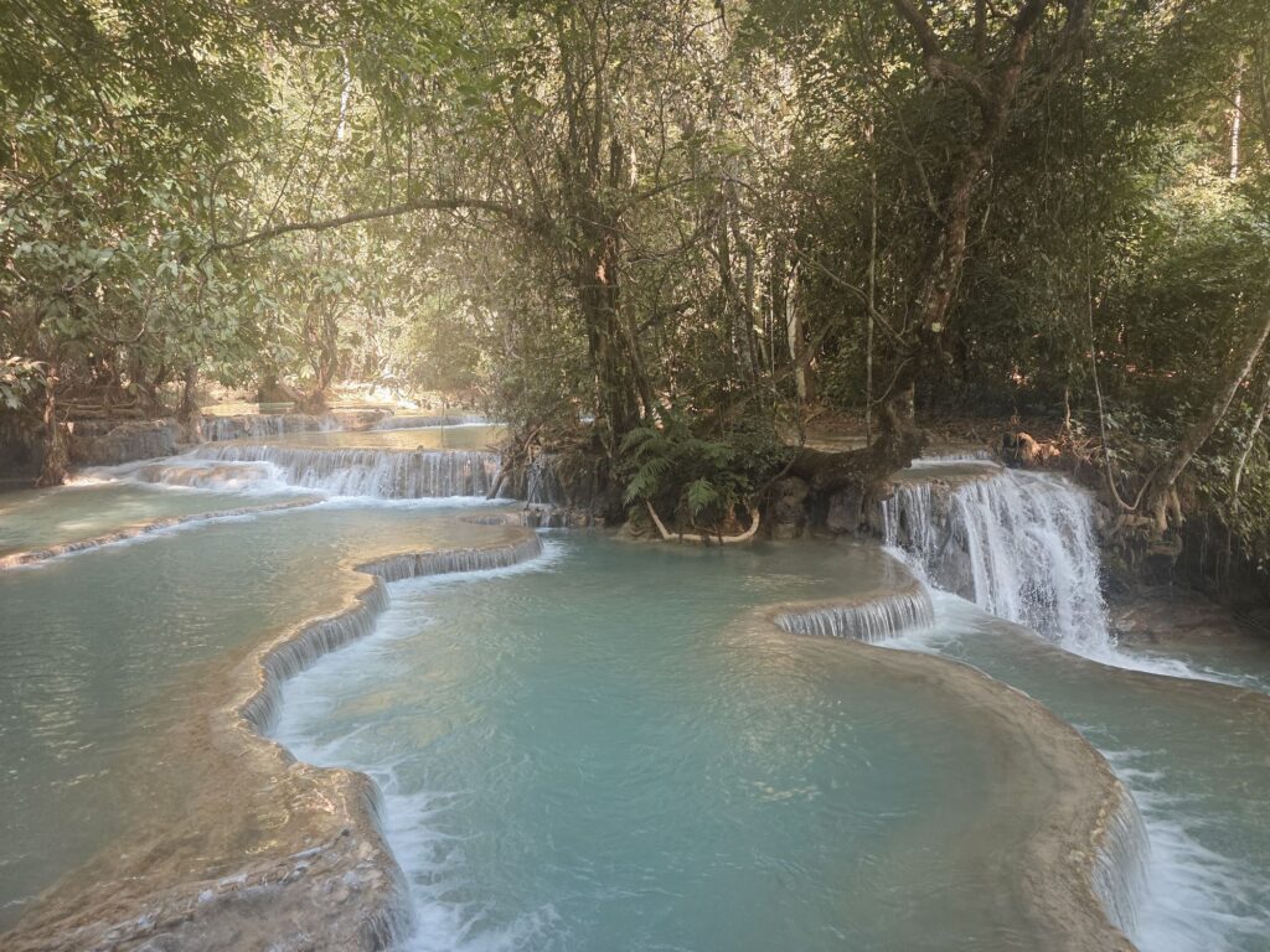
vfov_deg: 58.9
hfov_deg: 73.9
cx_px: 635
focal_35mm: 23
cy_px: 476
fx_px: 844
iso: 125
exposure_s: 1/180
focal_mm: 6.3
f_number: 1.7
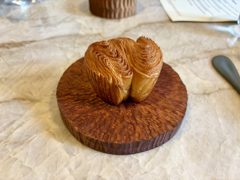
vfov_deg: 53.1
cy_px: 90
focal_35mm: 26
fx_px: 180
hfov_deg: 67.3
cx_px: 120
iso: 160
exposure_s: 1/50
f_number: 1.6
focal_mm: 5.96
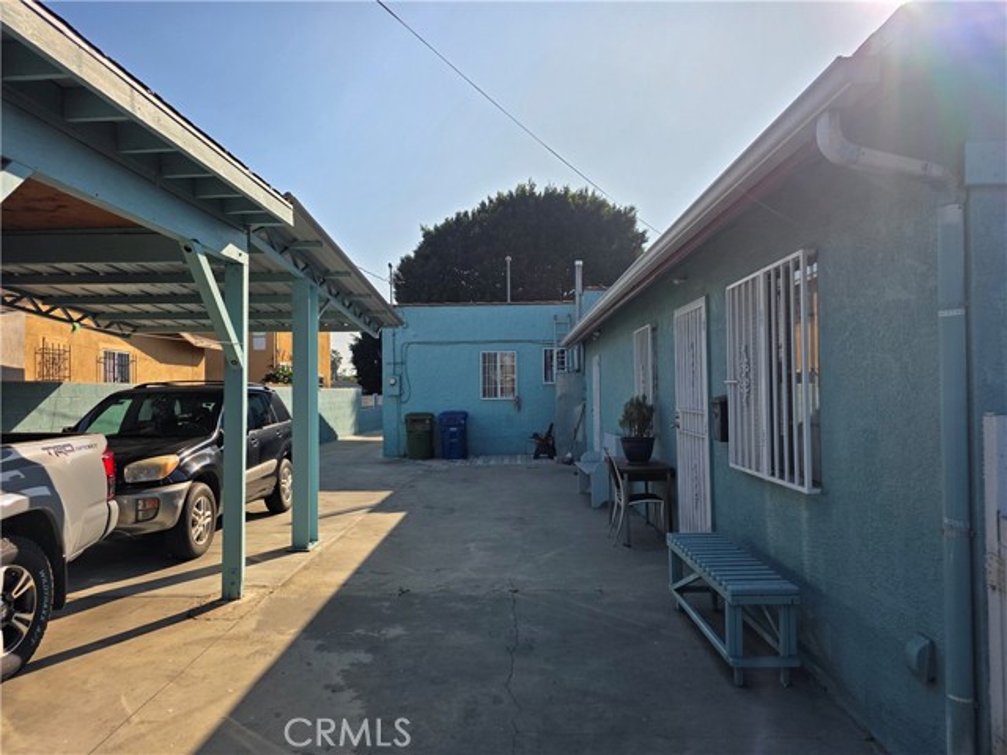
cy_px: 378
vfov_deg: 58.9
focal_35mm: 23
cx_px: 504
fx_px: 669
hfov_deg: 73.9
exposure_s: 1/7944
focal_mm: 6.3
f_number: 1.7
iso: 64
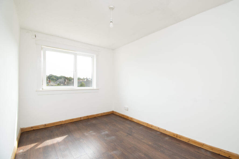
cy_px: 80
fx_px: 100
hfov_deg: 100.4
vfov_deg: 77.3
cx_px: 120
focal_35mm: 15
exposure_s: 1/25
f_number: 9
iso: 250
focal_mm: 10
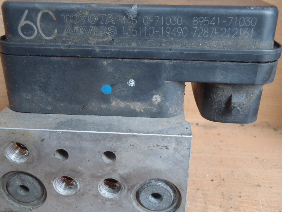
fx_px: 301
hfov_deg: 50.1
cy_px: 106
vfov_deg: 38.7
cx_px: 141
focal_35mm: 37
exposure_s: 1/30
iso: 200
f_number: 4.7
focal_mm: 6.64
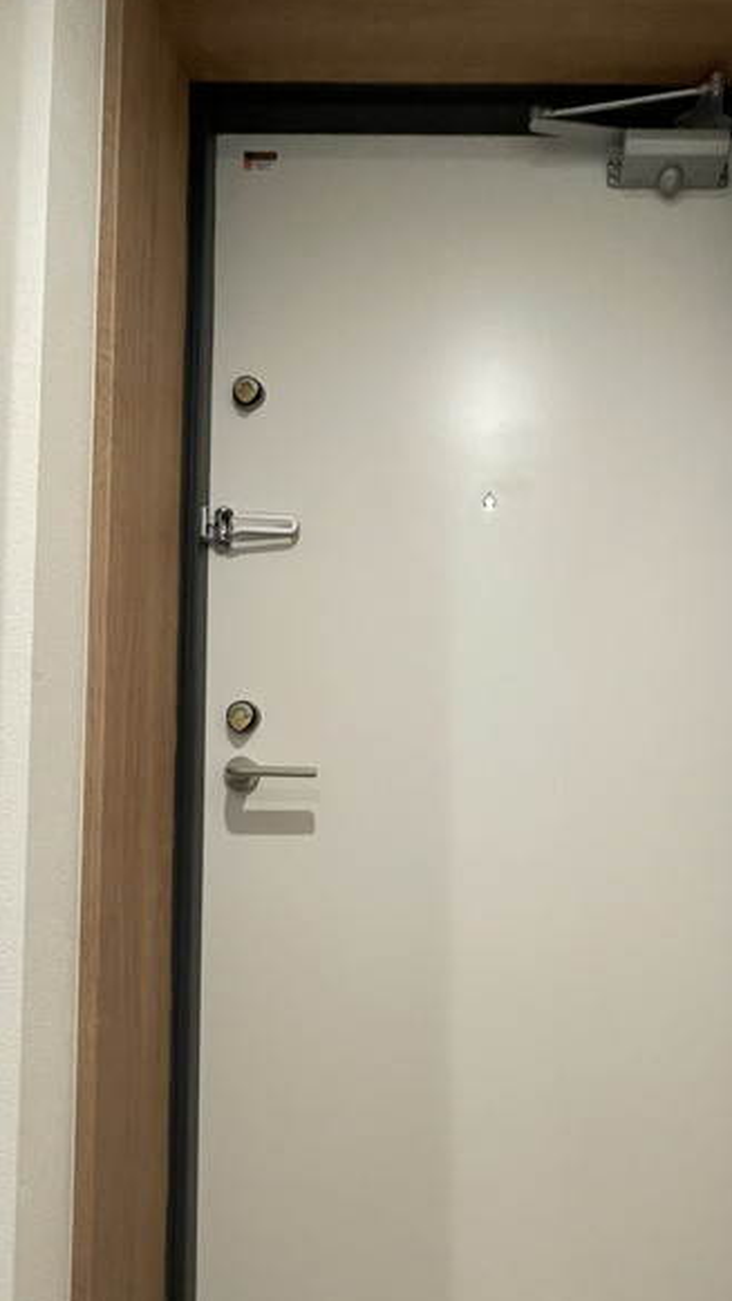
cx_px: 490
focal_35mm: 21
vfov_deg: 82.6
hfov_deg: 52.5
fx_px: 724
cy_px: 795
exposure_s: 1/50
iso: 250
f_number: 2.4
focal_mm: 1.55
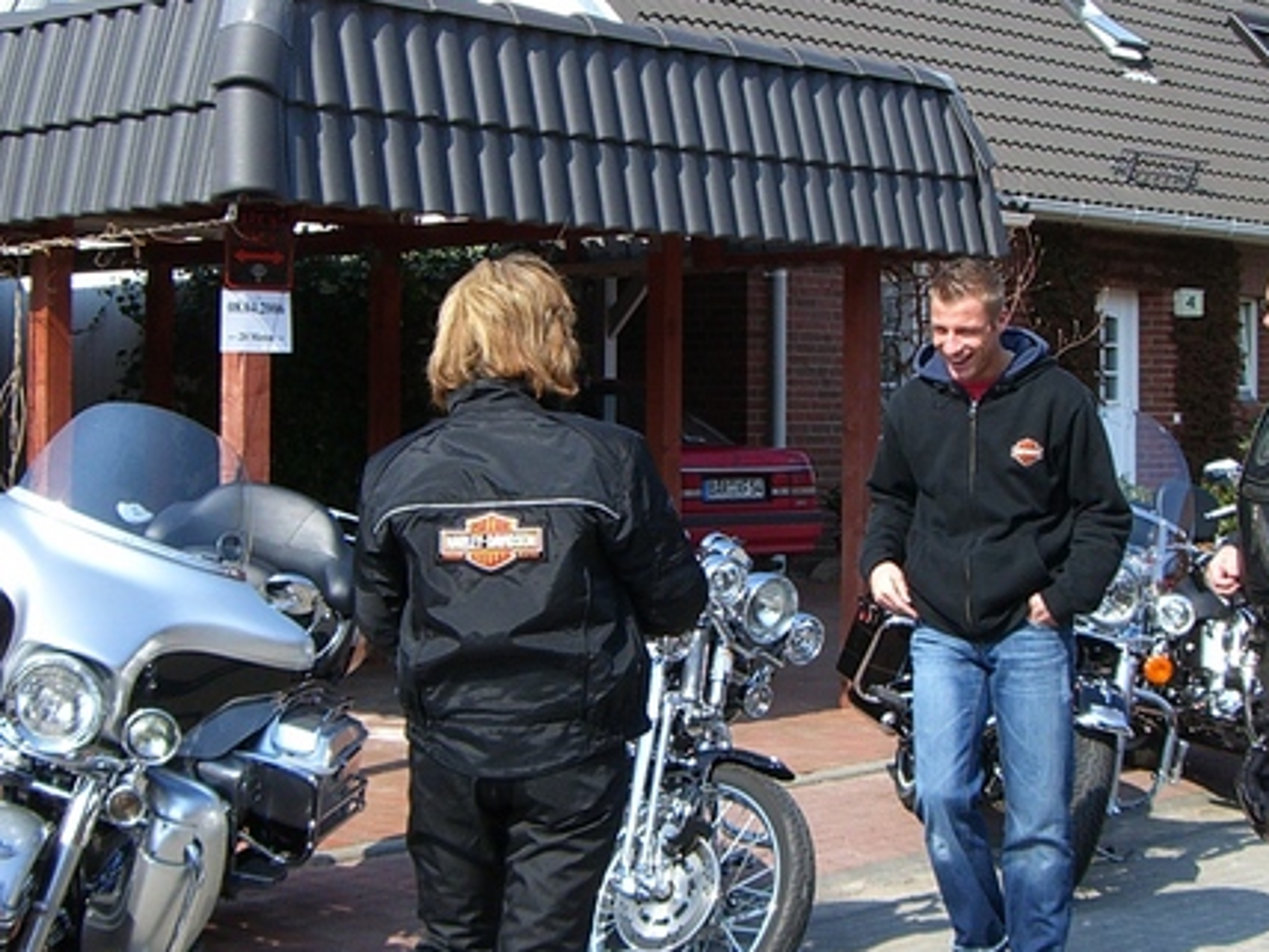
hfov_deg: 27.4
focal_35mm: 71
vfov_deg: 20.7
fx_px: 2603
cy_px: 371
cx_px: 709
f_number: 4.3
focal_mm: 6.2
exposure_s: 1/320
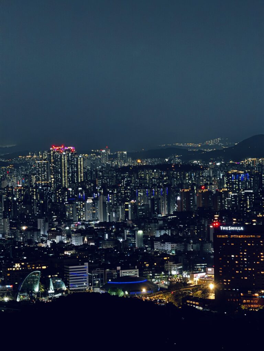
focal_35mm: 120
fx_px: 1220
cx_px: 132
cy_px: 176
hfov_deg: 12.3
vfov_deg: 16.4
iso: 1250
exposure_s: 1/7
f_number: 2.8
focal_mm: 15.66
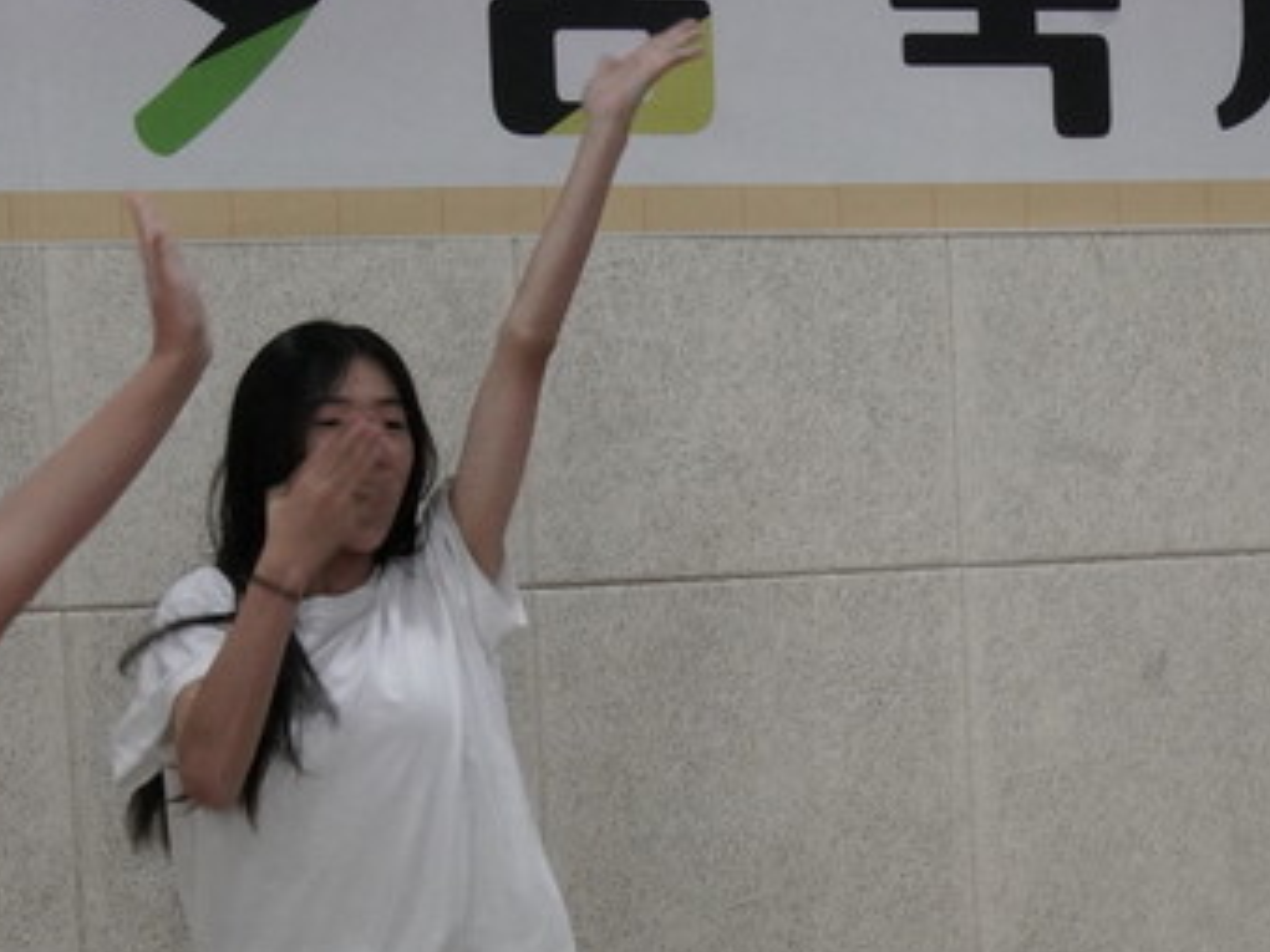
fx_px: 5577
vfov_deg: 9.7
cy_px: 836
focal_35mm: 152
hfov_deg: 13.0
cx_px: 900
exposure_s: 1/60
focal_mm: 42
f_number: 16
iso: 4000
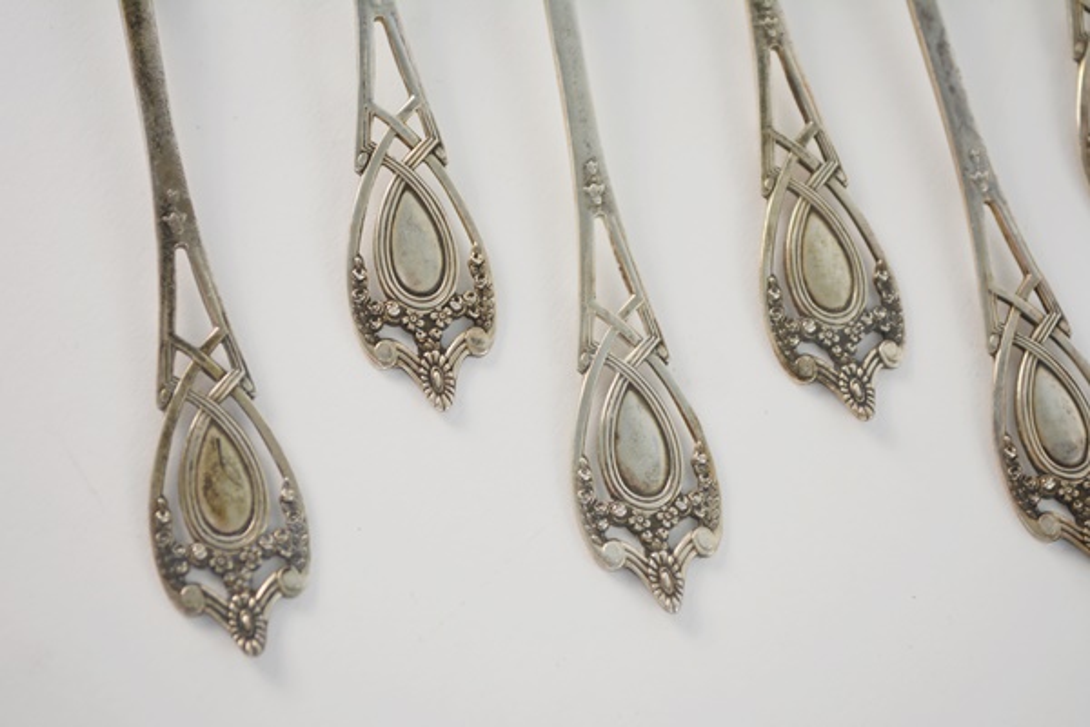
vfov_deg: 16.6
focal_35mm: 82
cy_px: 364
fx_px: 2498
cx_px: 545
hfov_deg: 24.6
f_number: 5.6
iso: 200
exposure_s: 1/125
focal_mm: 55
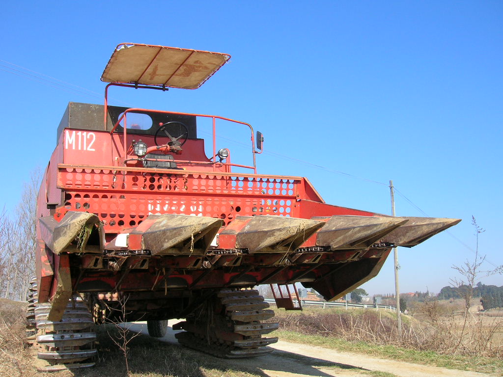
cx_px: 252
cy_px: 188
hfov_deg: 54.0
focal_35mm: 34
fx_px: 494
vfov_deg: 41.8
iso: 50
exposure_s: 1/266
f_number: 4.9
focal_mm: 5.7
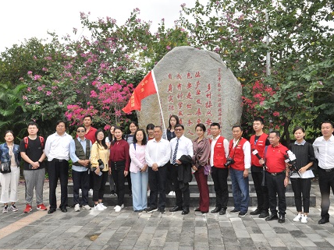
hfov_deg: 50.1
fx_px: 357
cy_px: 125
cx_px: 173
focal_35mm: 37
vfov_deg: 38.7
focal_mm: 22
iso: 2000
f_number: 25
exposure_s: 1/200
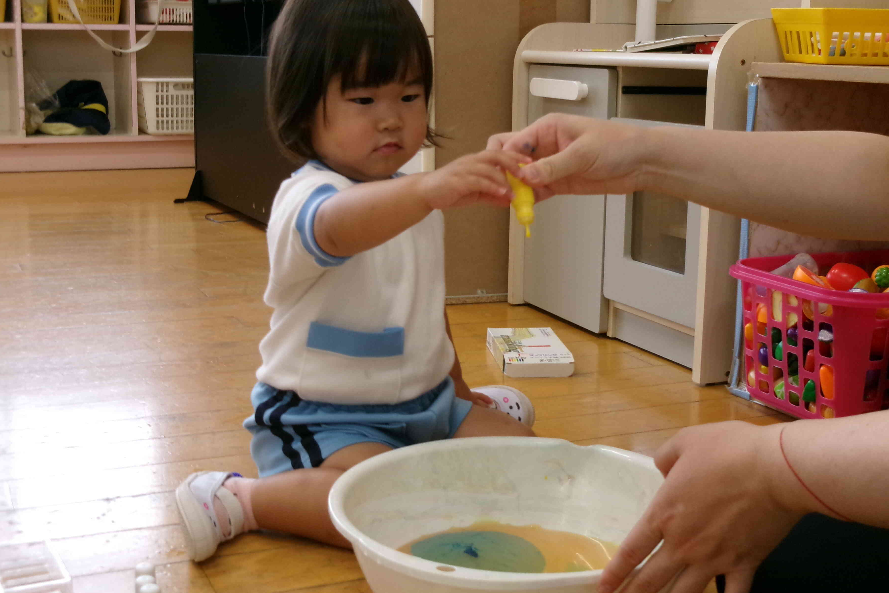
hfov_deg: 35.6
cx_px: 445
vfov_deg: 24.2
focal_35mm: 56
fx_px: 1383
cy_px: 271
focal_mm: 9.5
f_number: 4.9
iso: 264
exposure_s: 1/34
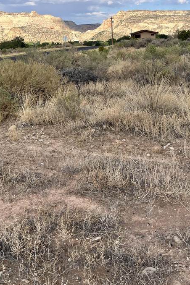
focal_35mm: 51
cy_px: 92
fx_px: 404
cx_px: 38
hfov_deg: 26.0
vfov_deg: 38.4
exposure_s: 1/2899
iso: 50
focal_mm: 5.1
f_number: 1.6
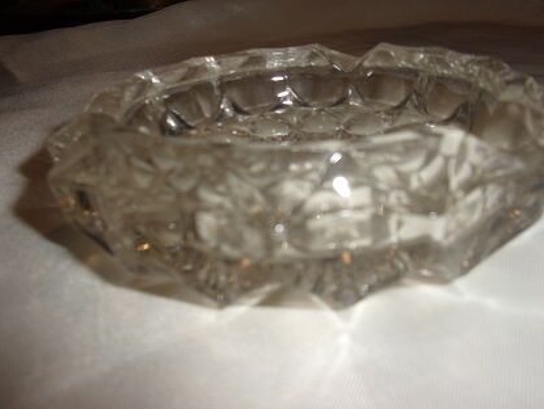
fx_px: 488
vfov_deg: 45.4
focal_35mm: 31
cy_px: 225
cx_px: 299
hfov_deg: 58.2
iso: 80
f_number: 3.9
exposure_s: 1/34
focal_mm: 5.1
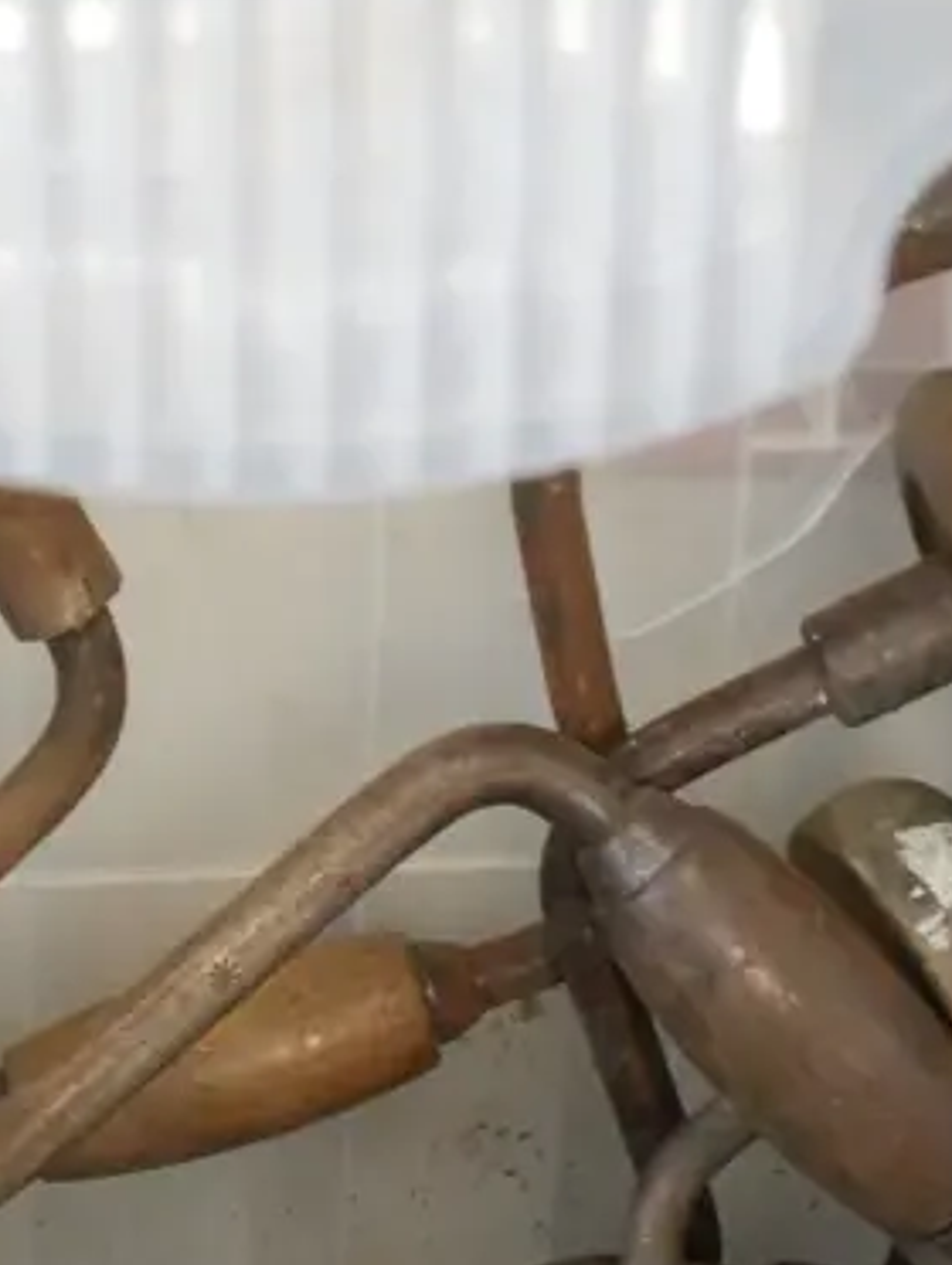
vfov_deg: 17.0
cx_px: 175
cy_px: 1530
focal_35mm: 110
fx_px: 4024
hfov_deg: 13.4
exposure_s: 1/50
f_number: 4.4
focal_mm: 20
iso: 3200
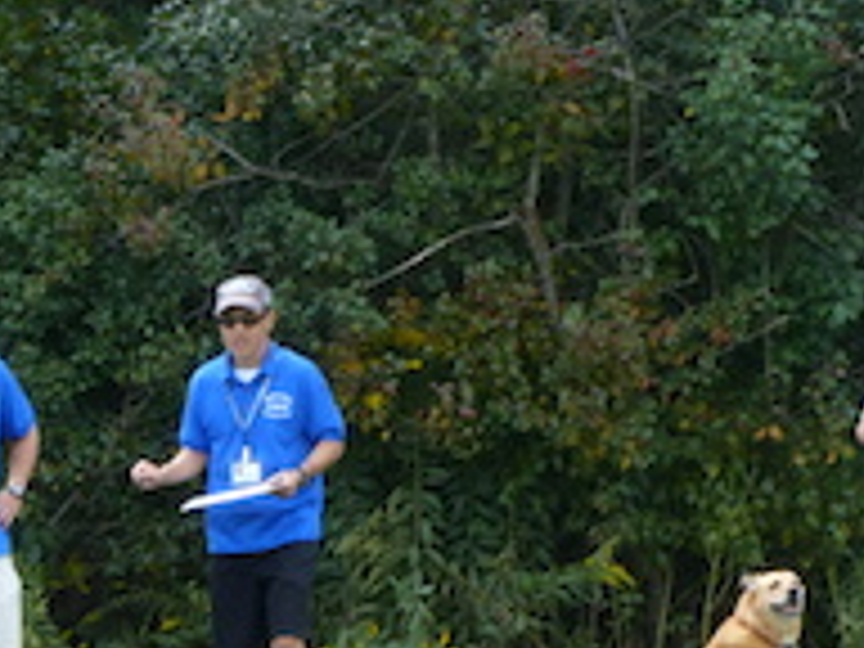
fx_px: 16074
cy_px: 504
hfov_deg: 3.1
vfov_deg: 2.3
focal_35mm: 644
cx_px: 506
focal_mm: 41.8
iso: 160
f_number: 8
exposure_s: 1/80
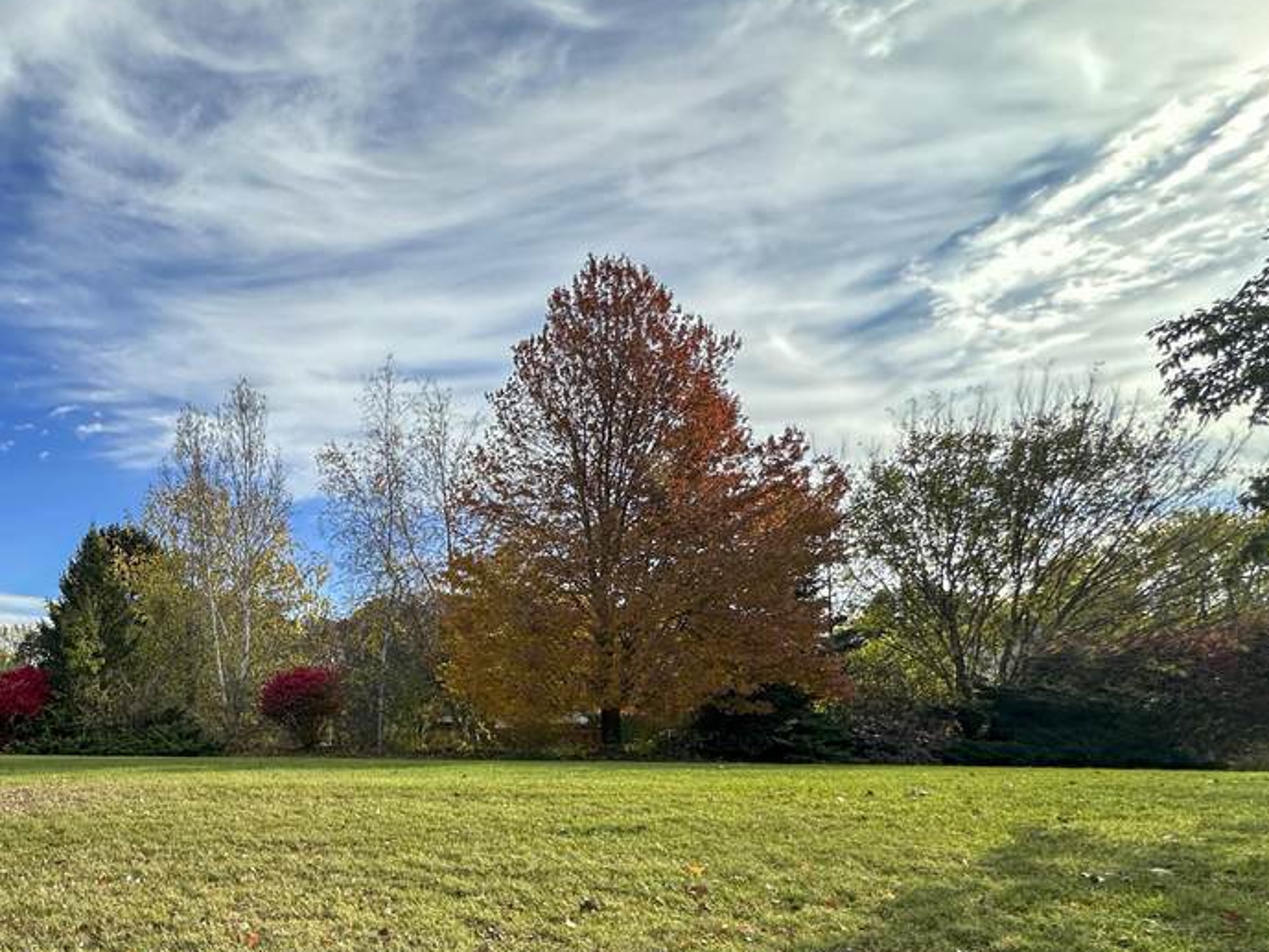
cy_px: 713
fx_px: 953
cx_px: 147
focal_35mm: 26
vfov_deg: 50.9
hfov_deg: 58.4
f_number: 2.2
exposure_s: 1/1250
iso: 40
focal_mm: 2.22
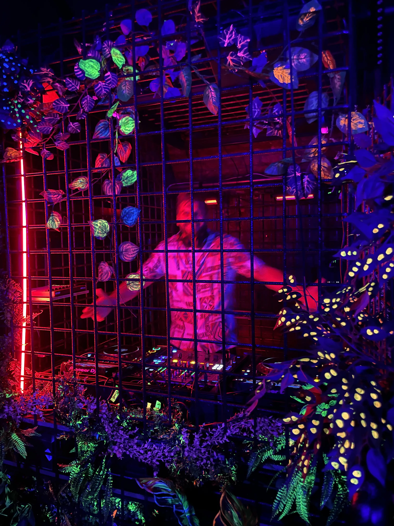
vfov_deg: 67.3
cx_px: 197
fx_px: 395
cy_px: 263
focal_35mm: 26
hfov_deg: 53.1
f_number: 1.6
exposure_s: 1/14
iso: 1250
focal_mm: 4.2
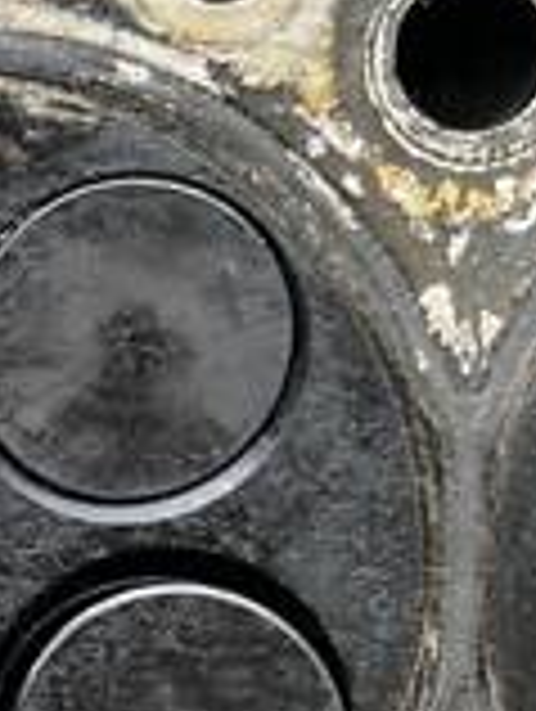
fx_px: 2162
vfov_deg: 18.6
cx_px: -874
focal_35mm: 105
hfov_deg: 11.1
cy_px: 526
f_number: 1.6
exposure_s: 1/129
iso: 32
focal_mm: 5.1
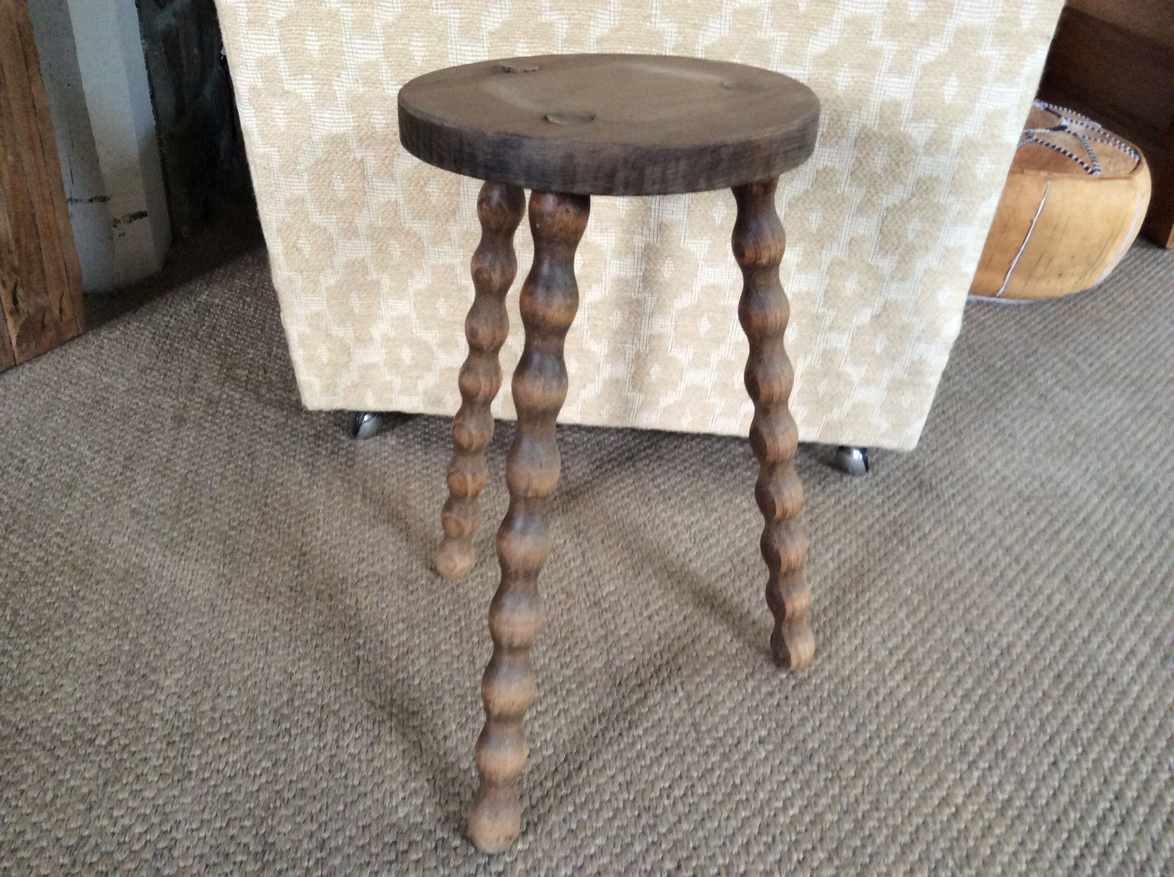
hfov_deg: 56.9
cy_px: 438
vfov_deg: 44.1
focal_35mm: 32
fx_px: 1084
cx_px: 587
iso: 125
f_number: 2.4
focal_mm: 3.3
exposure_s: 1/25
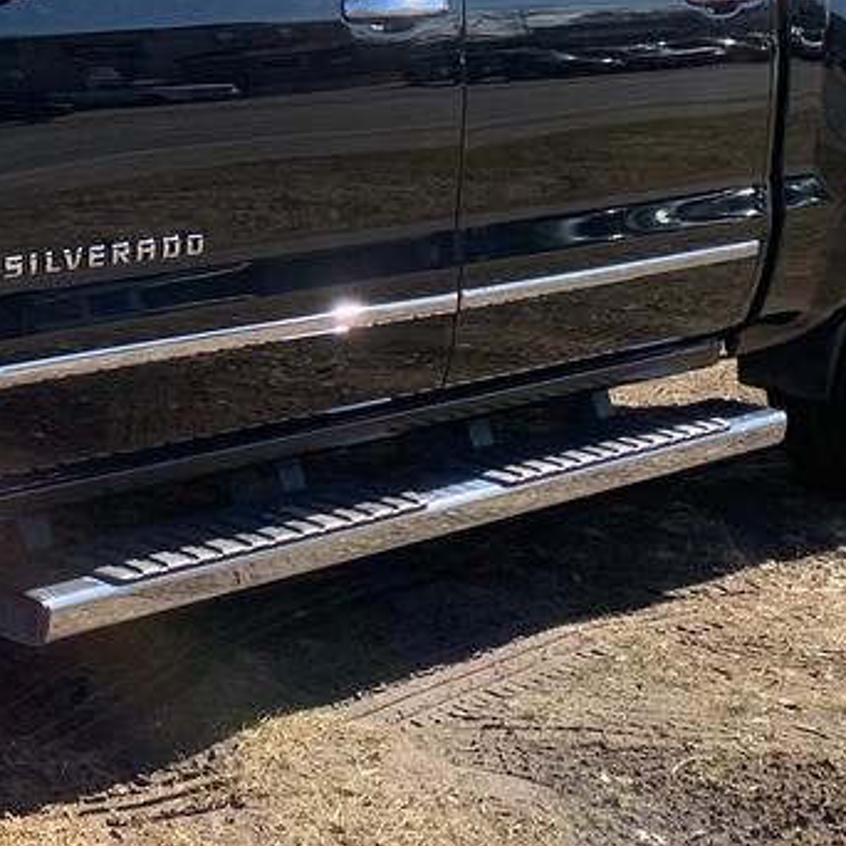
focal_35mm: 86
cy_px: 89
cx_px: -183
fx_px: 2378
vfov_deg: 19.8
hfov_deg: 19.0
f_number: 1.8
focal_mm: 4.25
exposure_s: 1/1088
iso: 25
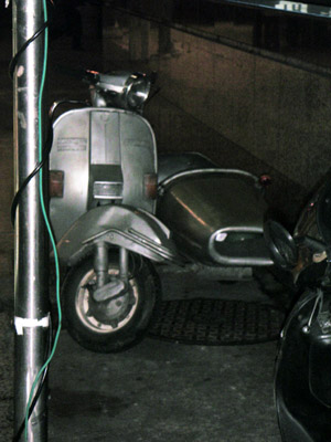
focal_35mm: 100
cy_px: 221
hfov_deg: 14.8
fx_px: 1275
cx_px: 166
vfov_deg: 19.6
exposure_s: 1/90
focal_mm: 15.5
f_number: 3.5
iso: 100
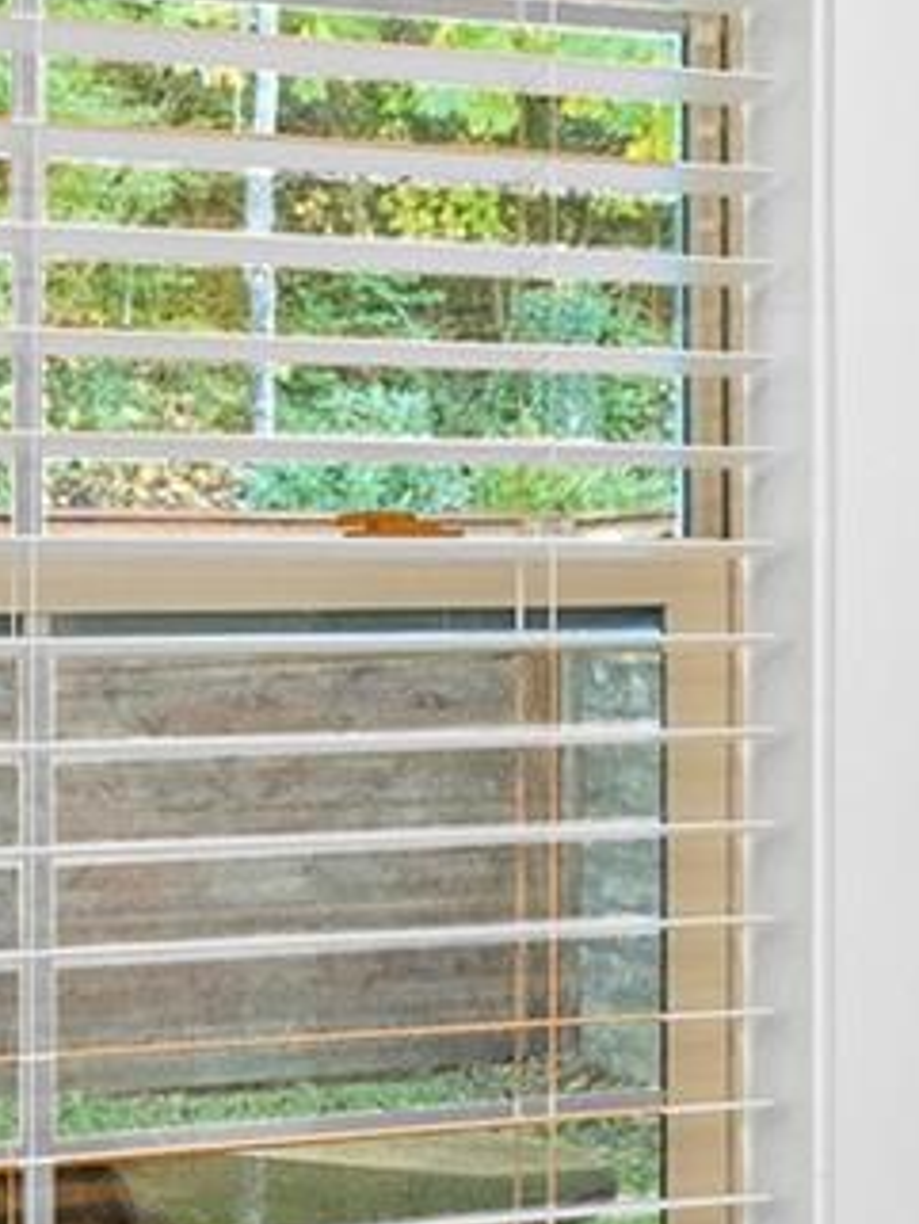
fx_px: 3042
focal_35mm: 86
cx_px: 1049
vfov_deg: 22.7
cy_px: 704
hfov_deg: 16.6
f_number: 5.6
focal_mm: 14
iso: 1600
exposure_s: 1/15
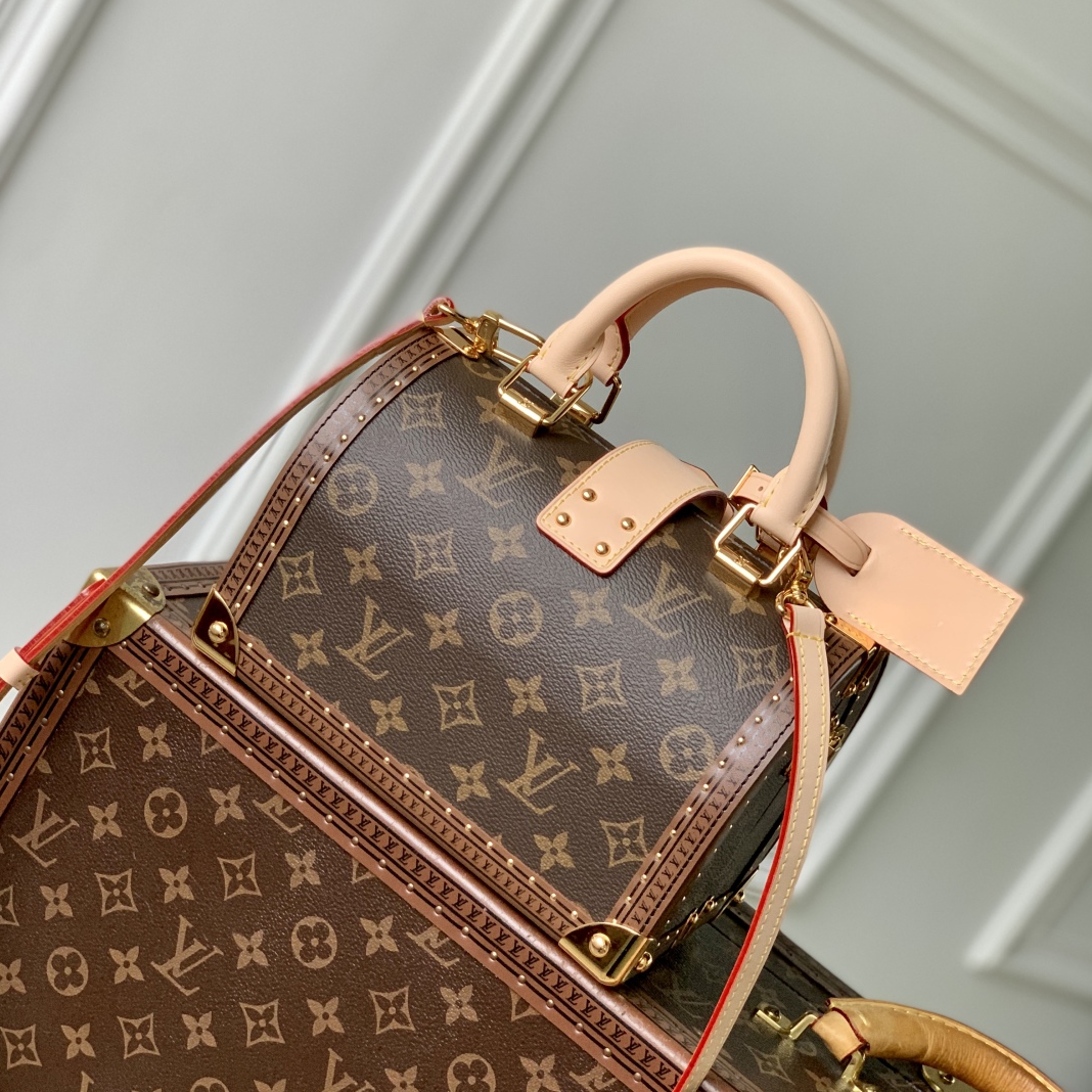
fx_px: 2213
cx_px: 549
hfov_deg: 27.7
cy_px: 511
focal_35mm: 62
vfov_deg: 27.7
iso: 125
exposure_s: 1/78
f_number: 2.4
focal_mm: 6
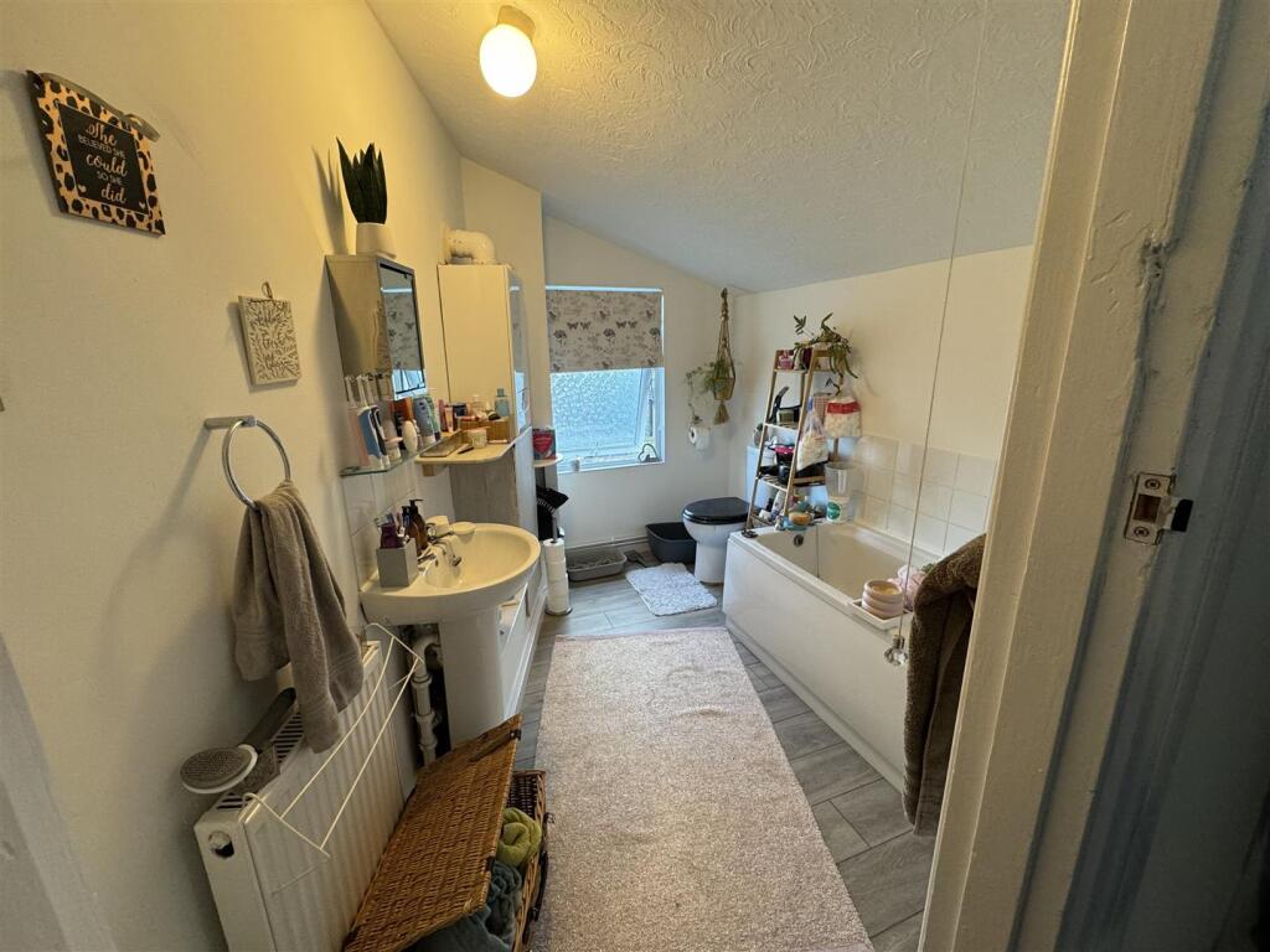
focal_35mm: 14
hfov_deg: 102.1
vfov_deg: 85.7
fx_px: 514
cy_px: 476
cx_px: 635
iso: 200
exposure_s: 1/100
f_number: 2.2
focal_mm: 2.22
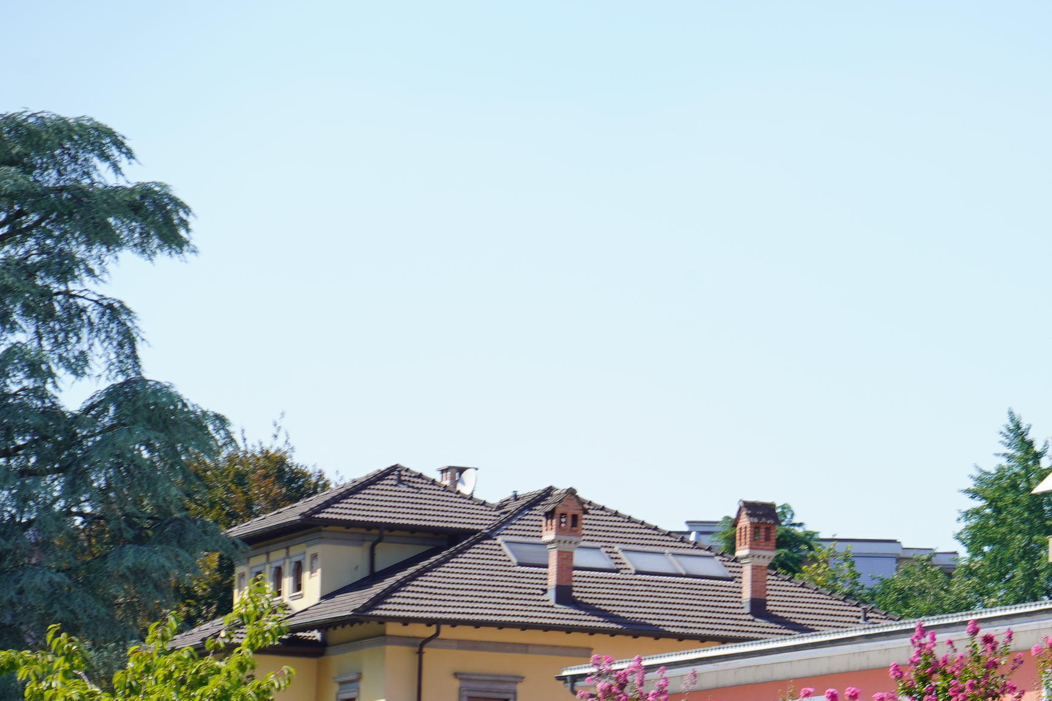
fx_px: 4617
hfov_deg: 12.8
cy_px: 748
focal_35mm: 158
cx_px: 1140
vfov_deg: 8.6
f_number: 9
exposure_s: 1/125
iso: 100
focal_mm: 70
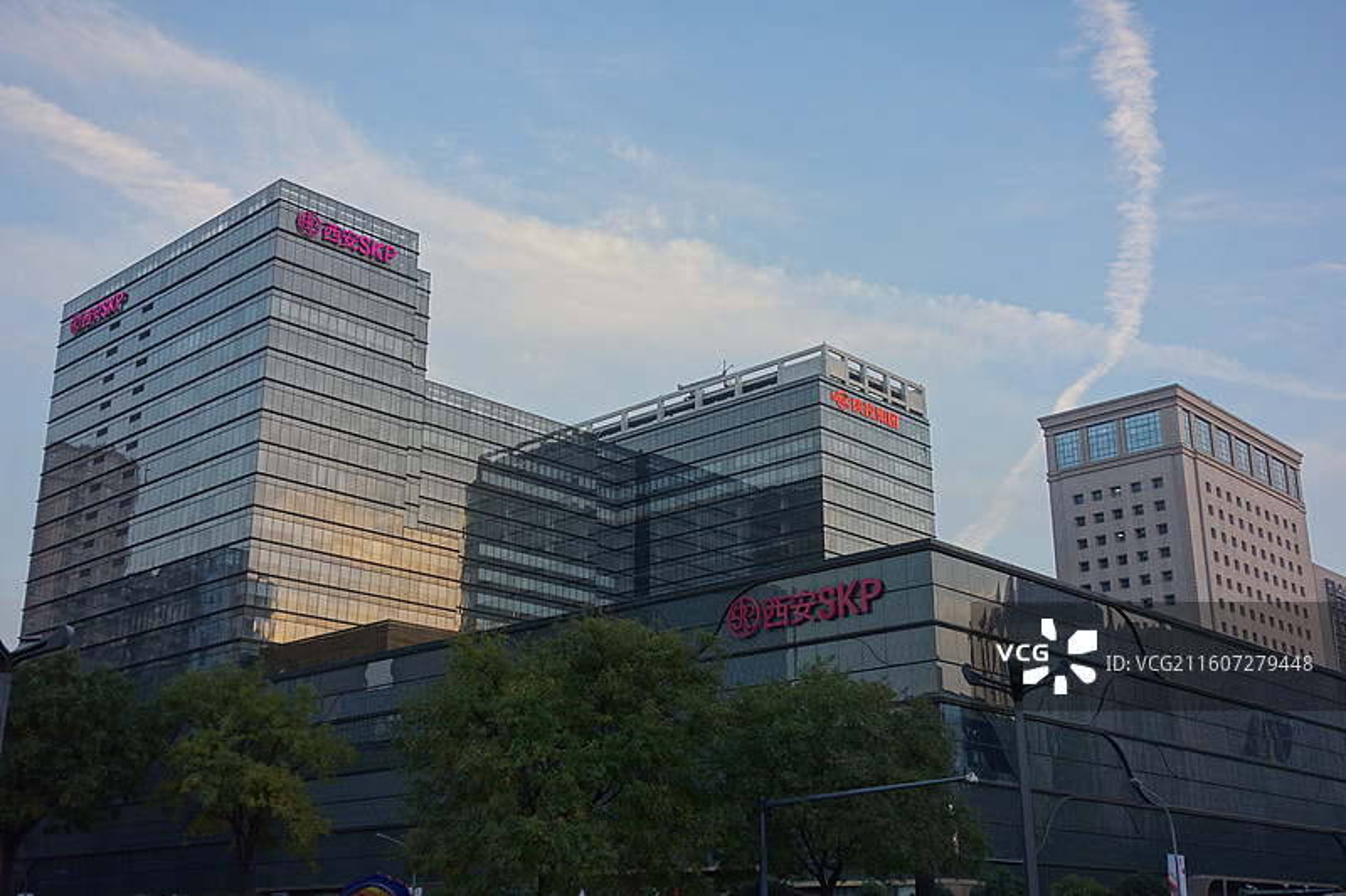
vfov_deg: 33.4
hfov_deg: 48.5
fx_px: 1495
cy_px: 448
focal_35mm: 40
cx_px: 673
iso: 125
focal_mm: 14.93
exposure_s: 1/100
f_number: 3.5
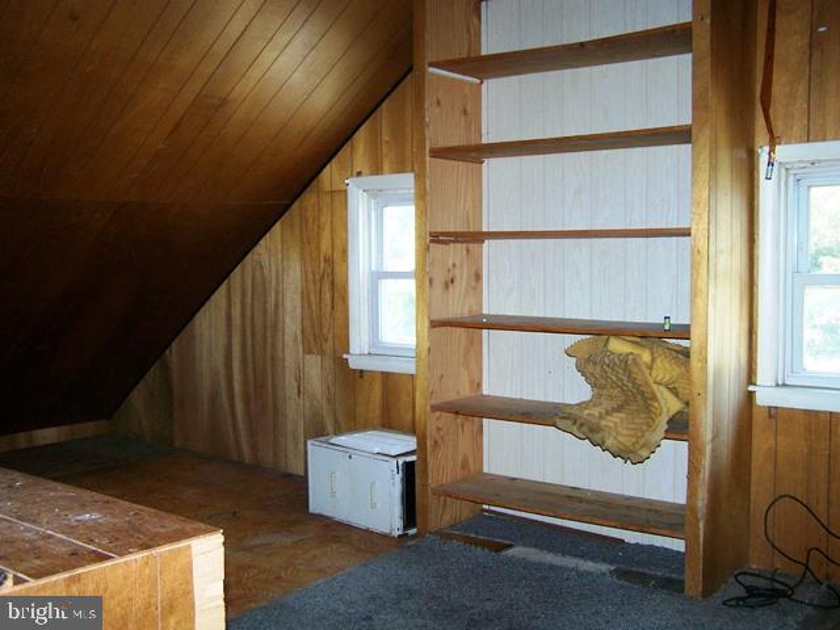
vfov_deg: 37.7
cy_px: 315
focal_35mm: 38
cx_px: 420
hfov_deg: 49.0
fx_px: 922
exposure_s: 1/60
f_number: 2.8
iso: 160
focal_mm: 6.3
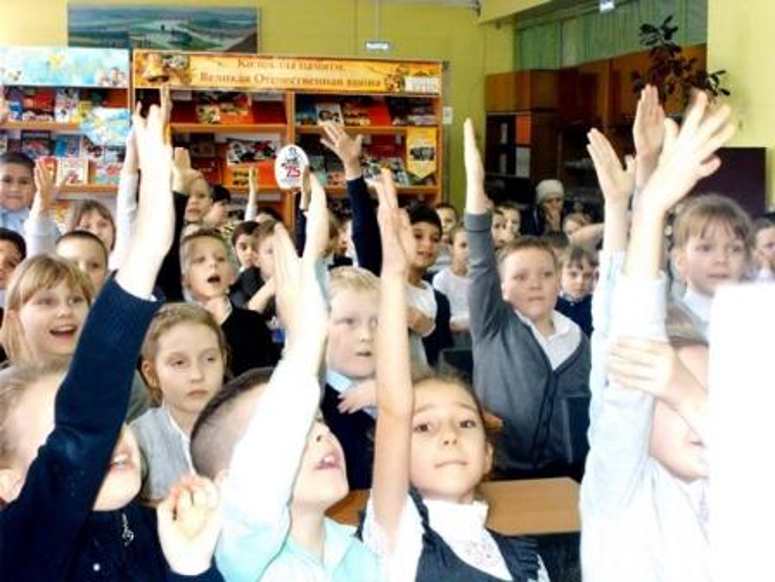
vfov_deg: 25.2
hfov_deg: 33.2
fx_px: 1299
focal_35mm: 58
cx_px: 388
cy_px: 291
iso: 720
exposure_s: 1/30
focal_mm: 10.3
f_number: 4.9
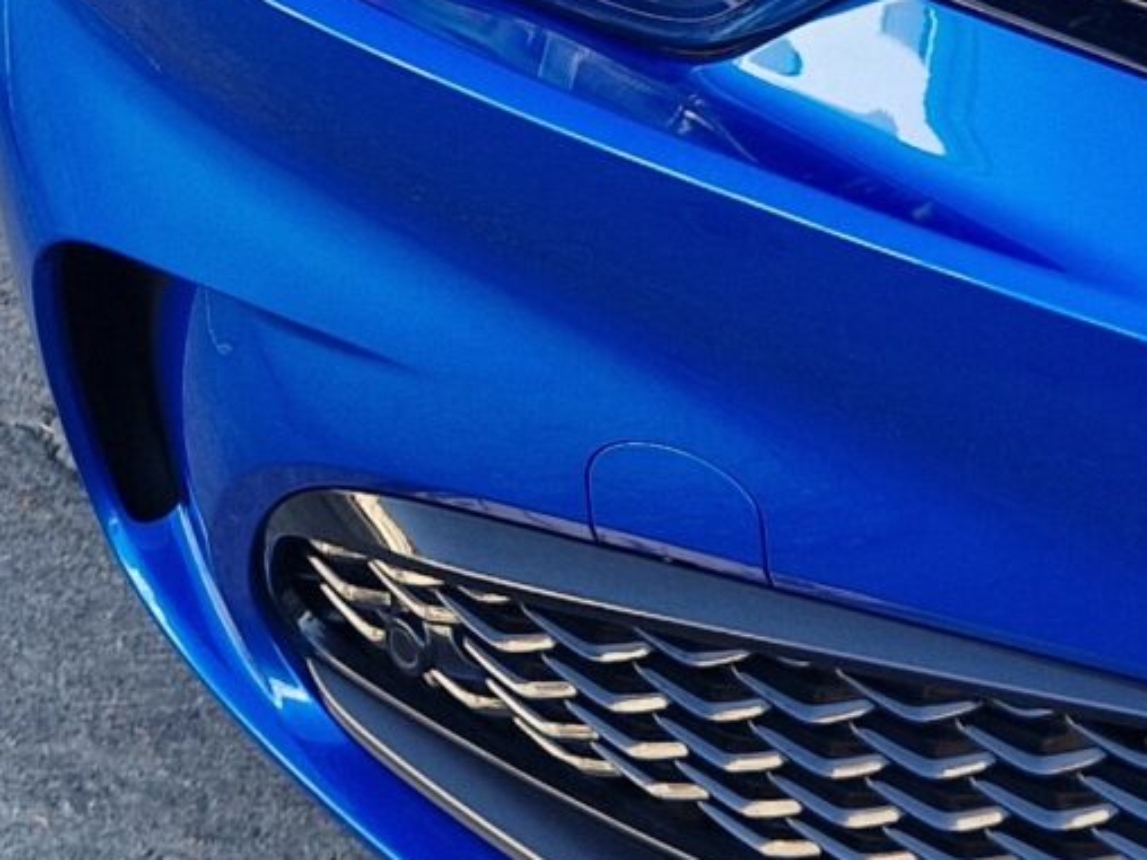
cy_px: -573
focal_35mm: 116
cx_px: 1680
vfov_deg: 12.0
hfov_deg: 15.7
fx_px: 3844
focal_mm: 5.4
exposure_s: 1/180
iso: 50
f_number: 1.8
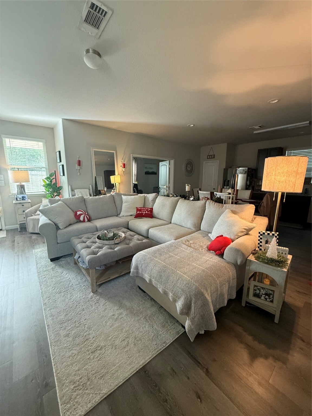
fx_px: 168
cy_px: 208
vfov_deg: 102.1
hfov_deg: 85.7
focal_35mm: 14
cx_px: 156
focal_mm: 2.22
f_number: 2.2
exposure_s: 1/60
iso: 500
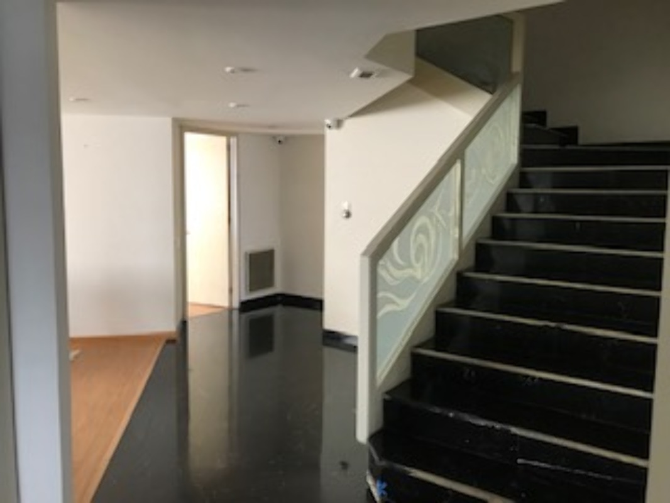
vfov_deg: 49.8
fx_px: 542
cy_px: 252
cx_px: 335
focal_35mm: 28
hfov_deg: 63.4
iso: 40
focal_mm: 3.99
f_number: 1.8
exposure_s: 1/15
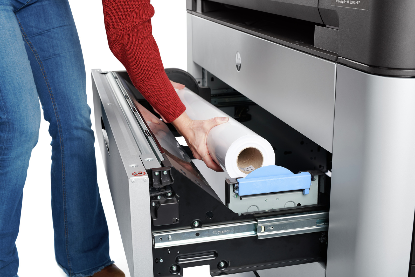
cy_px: 138
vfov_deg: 27.0
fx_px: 576
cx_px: 208
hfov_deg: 39.6
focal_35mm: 50
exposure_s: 1/250
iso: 100
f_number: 11
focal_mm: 50
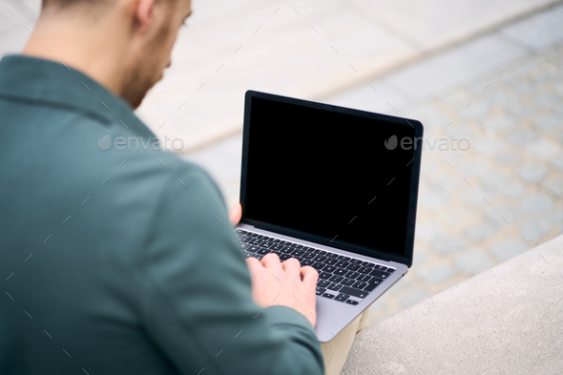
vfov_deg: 16.1
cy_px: 188
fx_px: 1329
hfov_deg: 23.9
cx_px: 282
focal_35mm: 85
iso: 100
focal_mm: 85
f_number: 1.8
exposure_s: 1/500
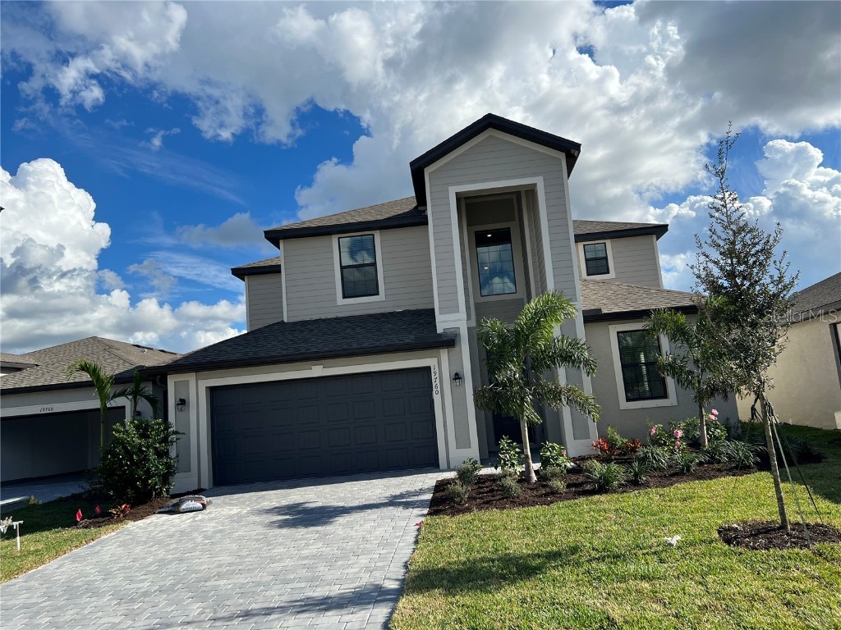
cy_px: 315
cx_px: 420
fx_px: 632
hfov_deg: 67.3
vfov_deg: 53.1
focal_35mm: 26
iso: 50
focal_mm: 5.7
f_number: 1.5
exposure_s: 1/5882
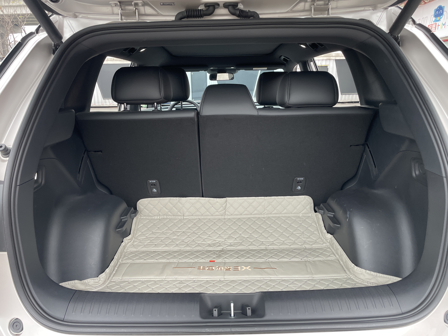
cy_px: 168
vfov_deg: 53.1
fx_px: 336
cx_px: 224
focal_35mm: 26
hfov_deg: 67.3
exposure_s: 1/121
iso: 80
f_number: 1.6
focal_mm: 4.2
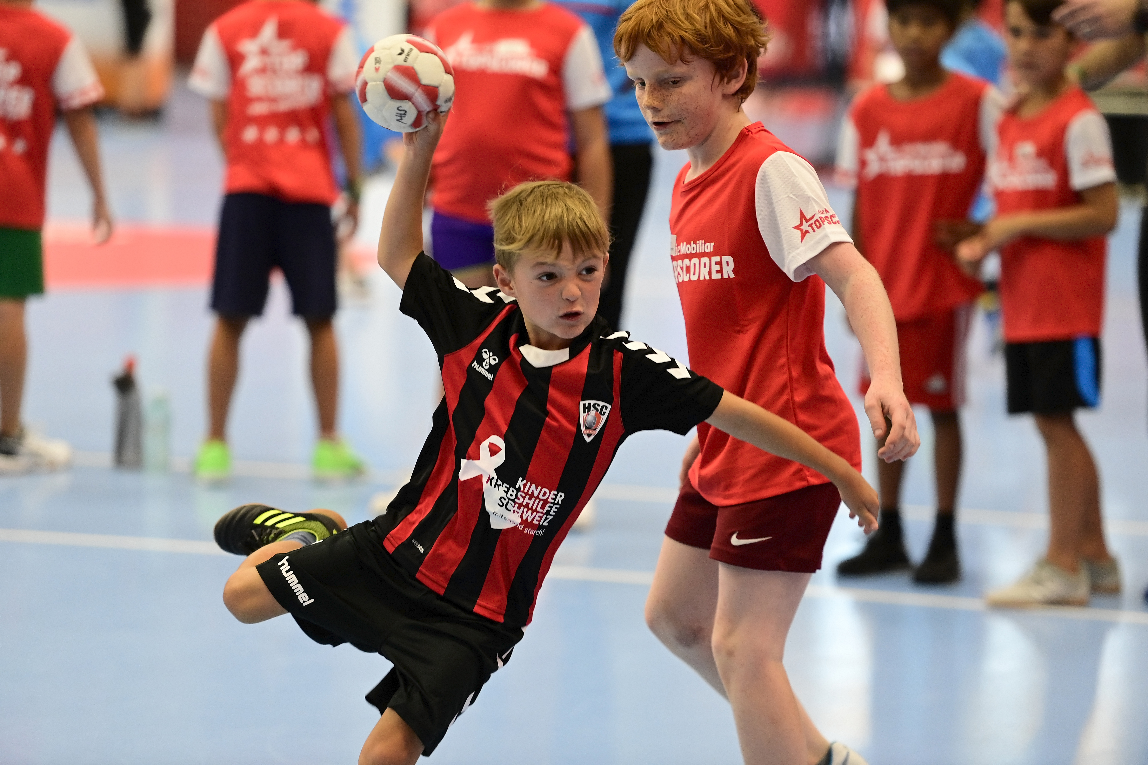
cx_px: 574
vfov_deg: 8.1
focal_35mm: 170
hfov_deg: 12.1
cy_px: 382
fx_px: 5421
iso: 3200
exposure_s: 1/640
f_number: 3.2
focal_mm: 170
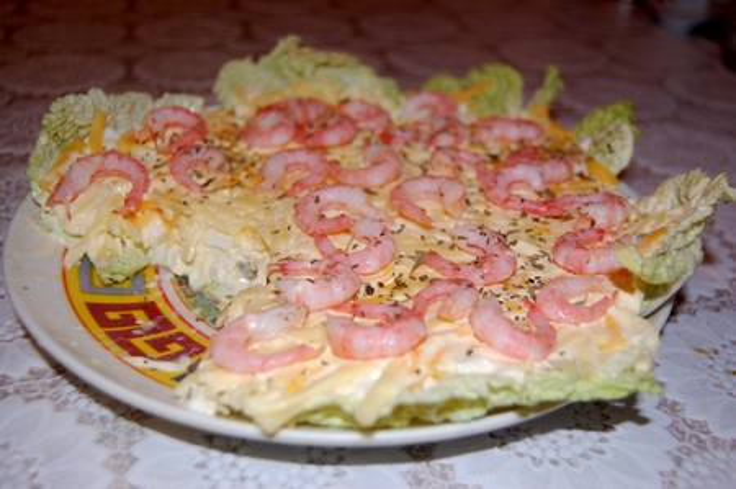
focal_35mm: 39
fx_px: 796
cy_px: 244
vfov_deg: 34.1
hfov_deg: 49.6
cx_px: 368
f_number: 4.2
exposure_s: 1/60
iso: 250
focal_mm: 26
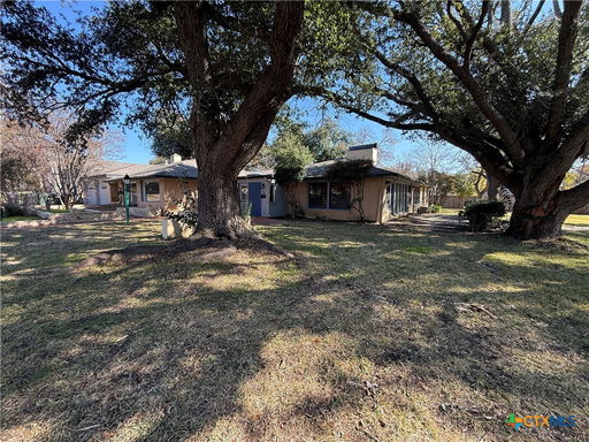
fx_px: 238
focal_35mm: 14
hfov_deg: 102.1
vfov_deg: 85.7
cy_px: 221
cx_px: 294
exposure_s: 1/270
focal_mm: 2.22
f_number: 2.2
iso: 64
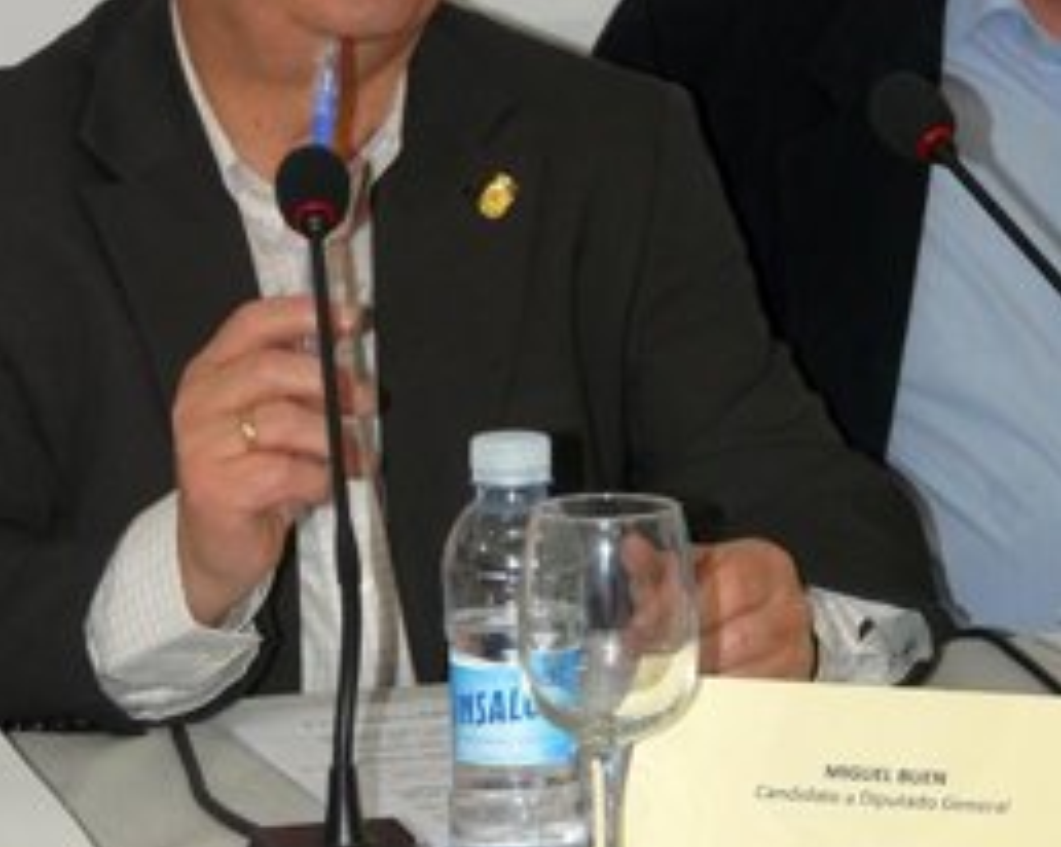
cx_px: 530
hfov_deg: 10.4
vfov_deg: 8.3
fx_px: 5805
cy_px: 243
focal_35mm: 185
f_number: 3.6
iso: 100
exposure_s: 1/60
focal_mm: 23.1
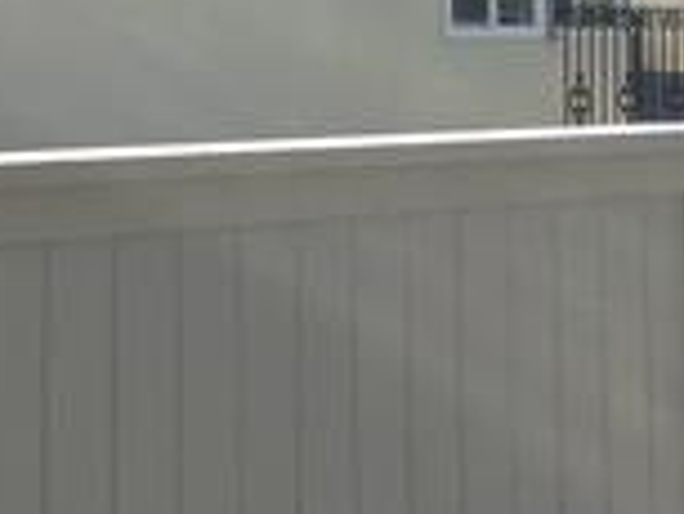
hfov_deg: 22.3
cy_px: -105
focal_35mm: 85
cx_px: 45
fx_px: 1681
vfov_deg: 16.6
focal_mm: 4.15
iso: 32
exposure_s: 1/1980
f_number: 2.2
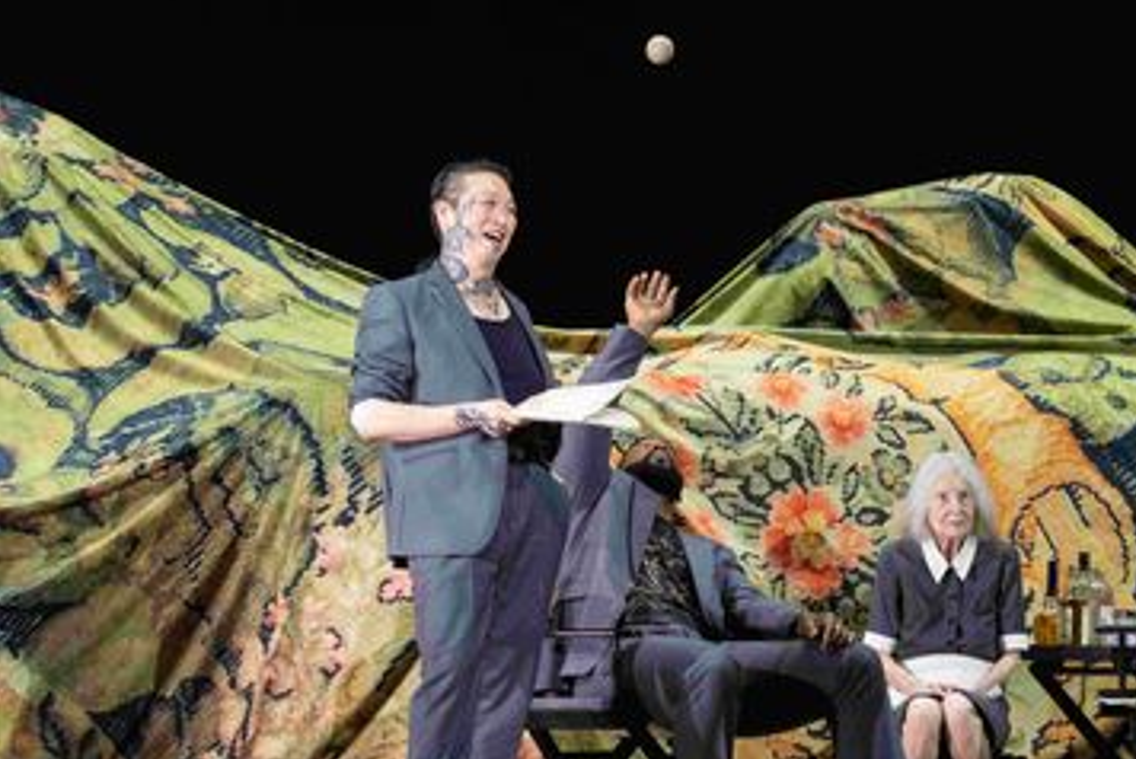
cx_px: 734
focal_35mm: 162
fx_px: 5116
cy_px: 466
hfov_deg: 12.7
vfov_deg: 8.5
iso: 800
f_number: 5
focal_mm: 125
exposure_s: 1/250
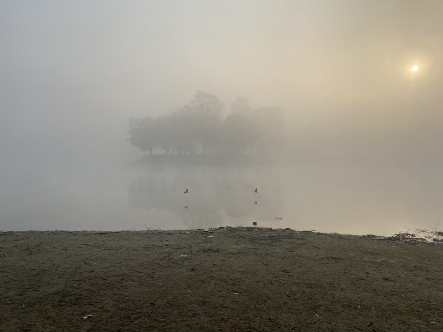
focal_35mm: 26
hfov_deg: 67.3
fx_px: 333
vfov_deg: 53.1
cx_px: 222
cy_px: 166
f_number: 1.8
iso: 32
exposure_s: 1/3610
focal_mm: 4.25
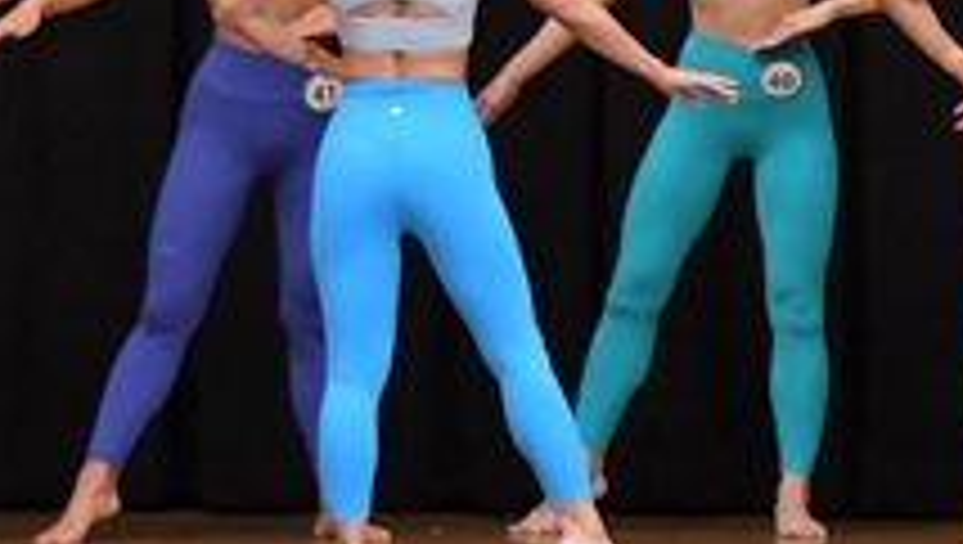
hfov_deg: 5.2
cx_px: 1730
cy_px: 148
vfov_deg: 3.0
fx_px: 10457
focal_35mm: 409
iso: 5000
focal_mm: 72
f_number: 5.6
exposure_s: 1/400
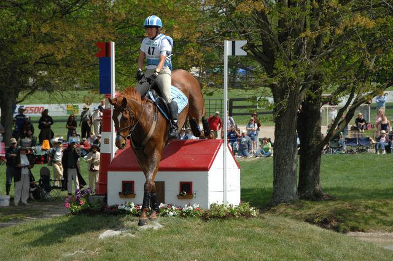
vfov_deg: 7.0
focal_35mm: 195
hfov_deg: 10.6
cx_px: 196
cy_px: 130
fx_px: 2126
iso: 500
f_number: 7.6
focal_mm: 130
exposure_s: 1/1000
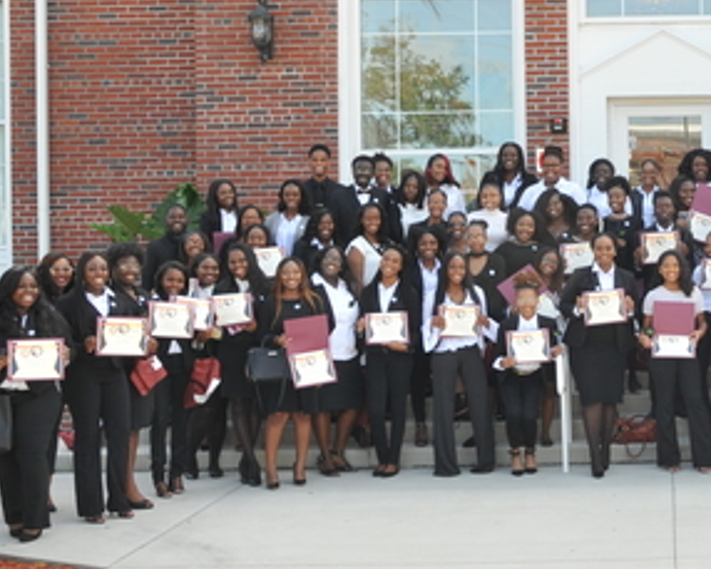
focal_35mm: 62
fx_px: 1305
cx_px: 743
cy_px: 250
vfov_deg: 24.6
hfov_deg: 28.2
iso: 250
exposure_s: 1/160
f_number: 6.3
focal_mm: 18
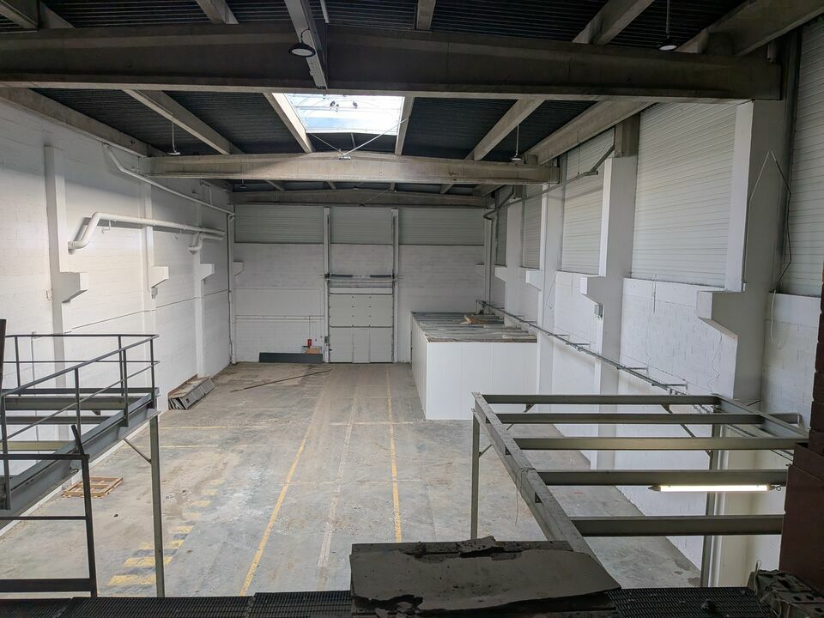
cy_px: 309
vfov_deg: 56.8
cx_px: 412
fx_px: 571
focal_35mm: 24
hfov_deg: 71.6
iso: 41
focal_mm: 4.53
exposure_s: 1/100
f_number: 1.7
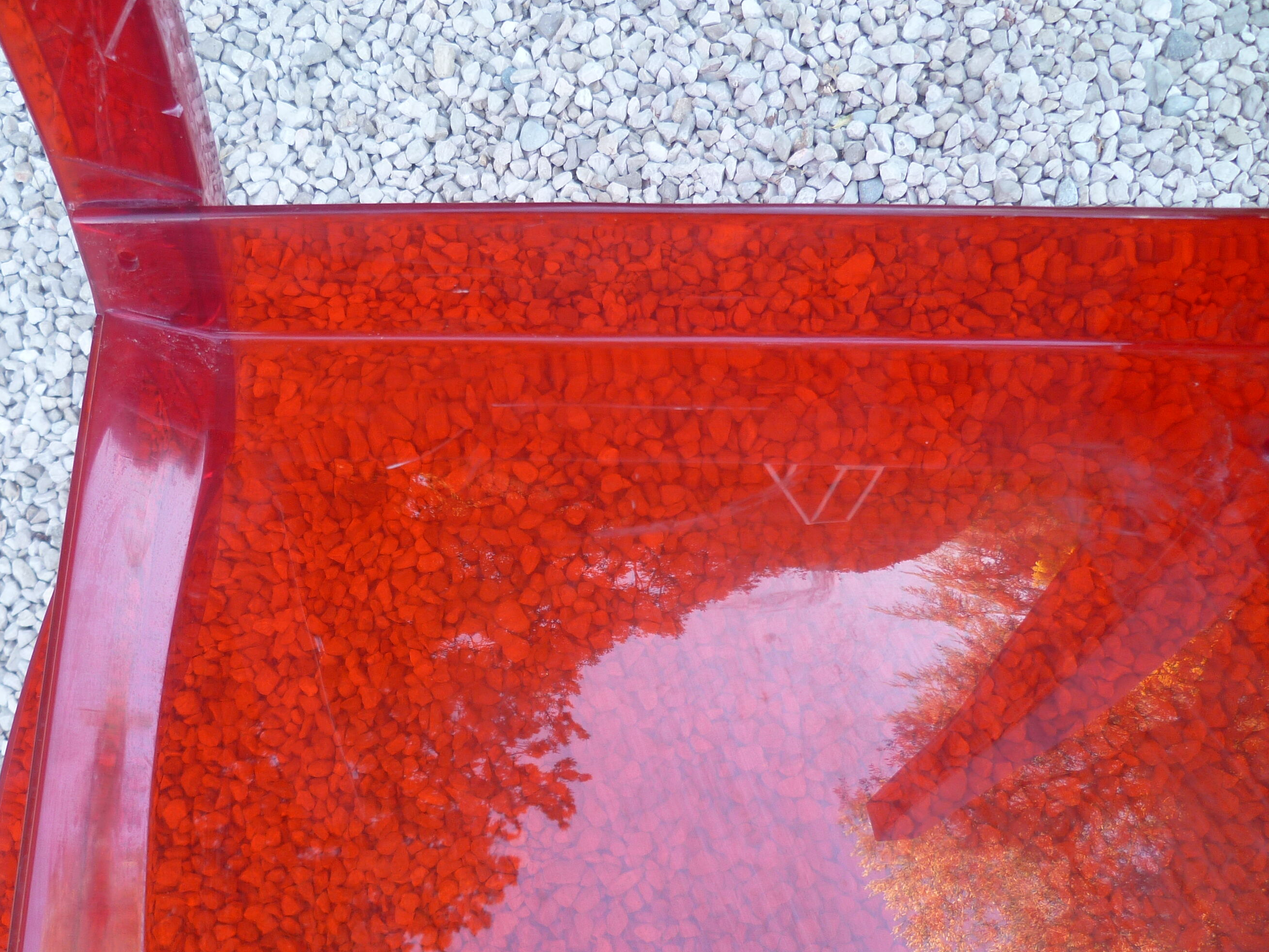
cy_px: 514
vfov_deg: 40.7
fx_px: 1283
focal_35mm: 35
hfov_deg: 52.2
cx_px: 497
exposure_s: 1/30
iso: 80
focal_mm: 5
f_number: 2.8
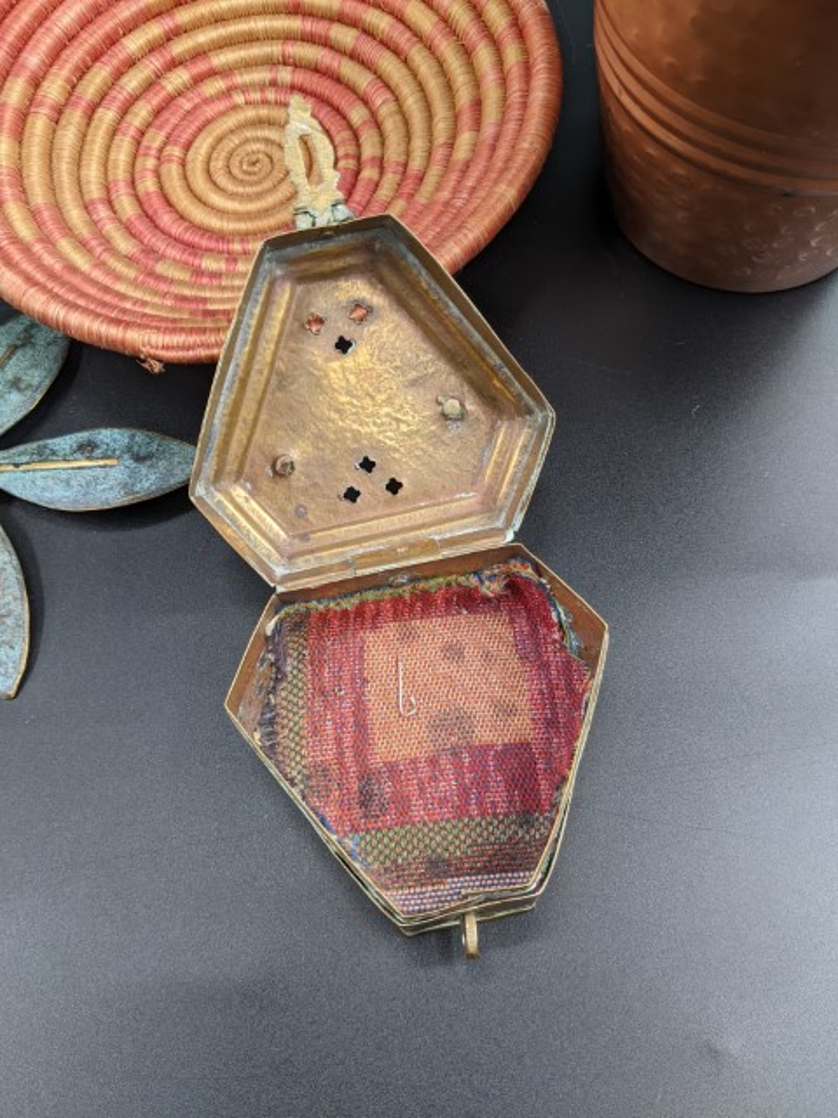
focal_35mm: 27
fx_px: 872
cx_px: 419
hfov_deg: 51.4
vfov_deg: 65.3
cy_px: 559
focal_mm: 4.44
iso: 97
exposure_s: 1/120
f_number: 1.8
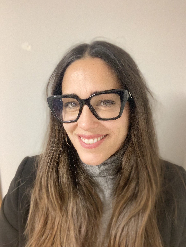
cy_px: 124
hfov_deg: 44.2
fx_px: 229
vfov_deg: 56.8
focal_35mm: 32
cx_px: 93
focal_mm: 2.87
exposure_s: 1/30
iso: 320
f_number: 2.2
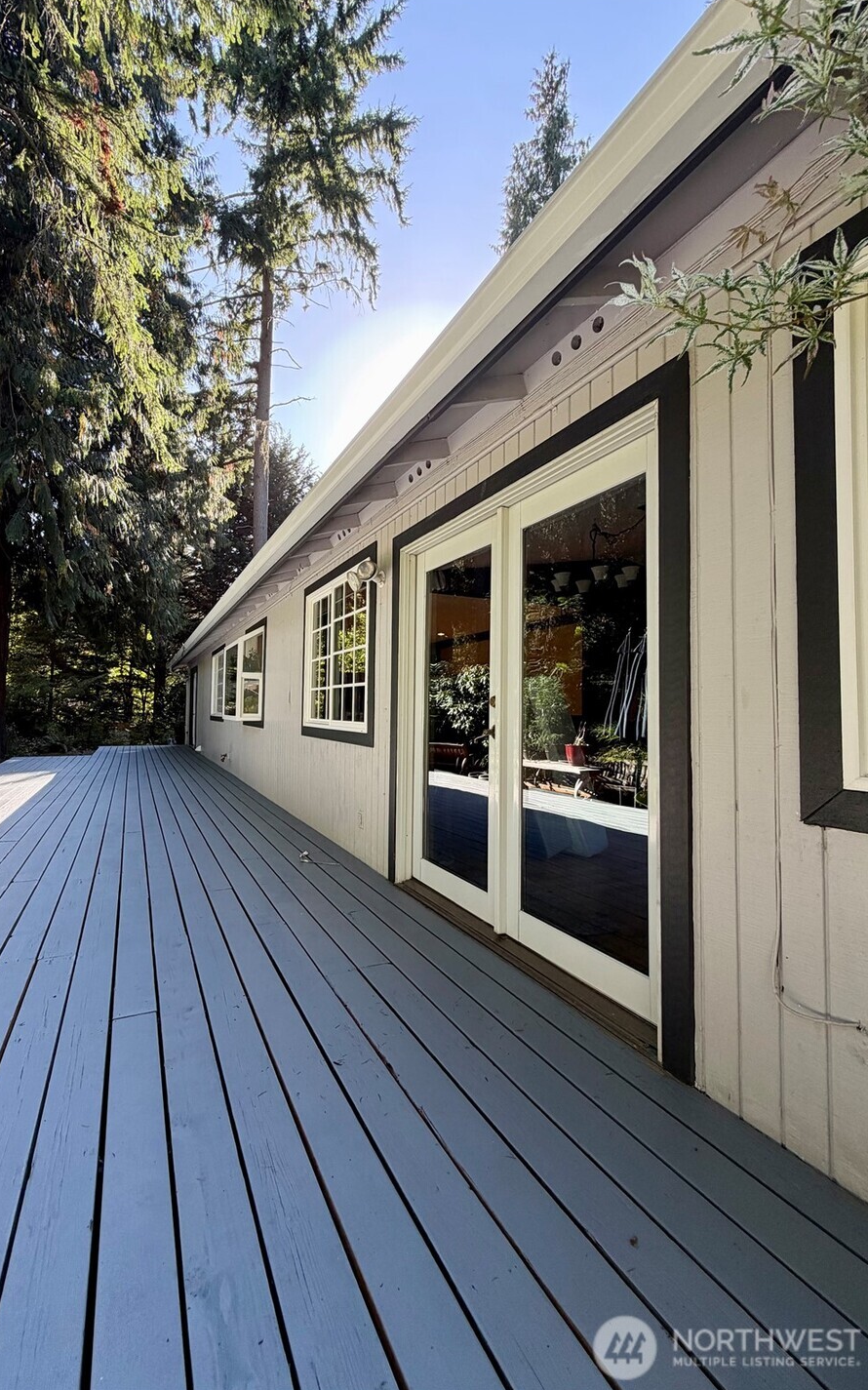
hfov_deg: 74.2
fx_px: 568
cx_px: 365
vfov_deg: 101.5
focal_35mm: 15
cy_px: 691
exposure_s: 1/121
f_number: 2.2
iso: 64
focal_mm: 2.22
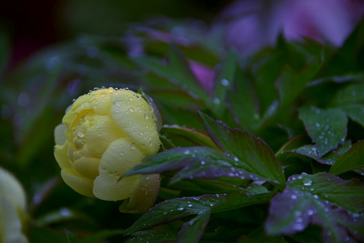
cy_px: 122
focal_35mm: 300
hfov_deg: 6.9
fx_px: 3033
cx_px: 182
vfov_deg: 4.6
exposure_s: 1/125
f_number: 5.6
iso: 110
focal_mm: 300
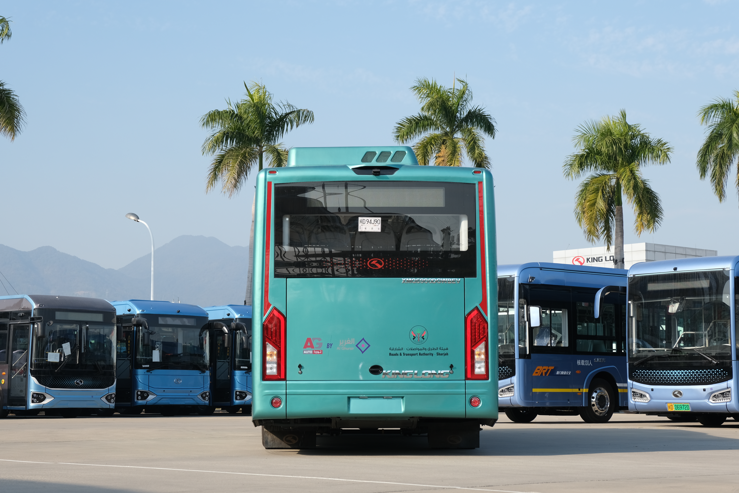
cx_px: 370
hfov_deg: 28.5
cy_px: 246
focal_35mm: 71
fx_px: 1457
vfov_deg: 19.2
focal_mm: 47
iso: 200
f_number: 6.4
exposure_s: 1/280
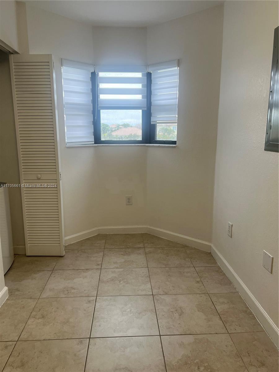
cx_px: 140
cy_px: 186
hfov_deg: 53.1
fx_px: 279
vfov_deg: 67.3
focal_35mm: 26
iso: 64
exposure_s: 1/120
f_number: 1.5
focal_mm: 5.7
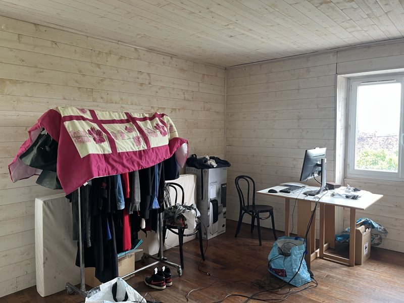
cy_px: 152
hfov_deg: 67.3
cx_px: 202
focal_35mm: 26
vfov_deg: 53.1
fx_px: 303
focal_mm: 5.1
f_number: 1.6
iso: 125
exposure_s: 1/64
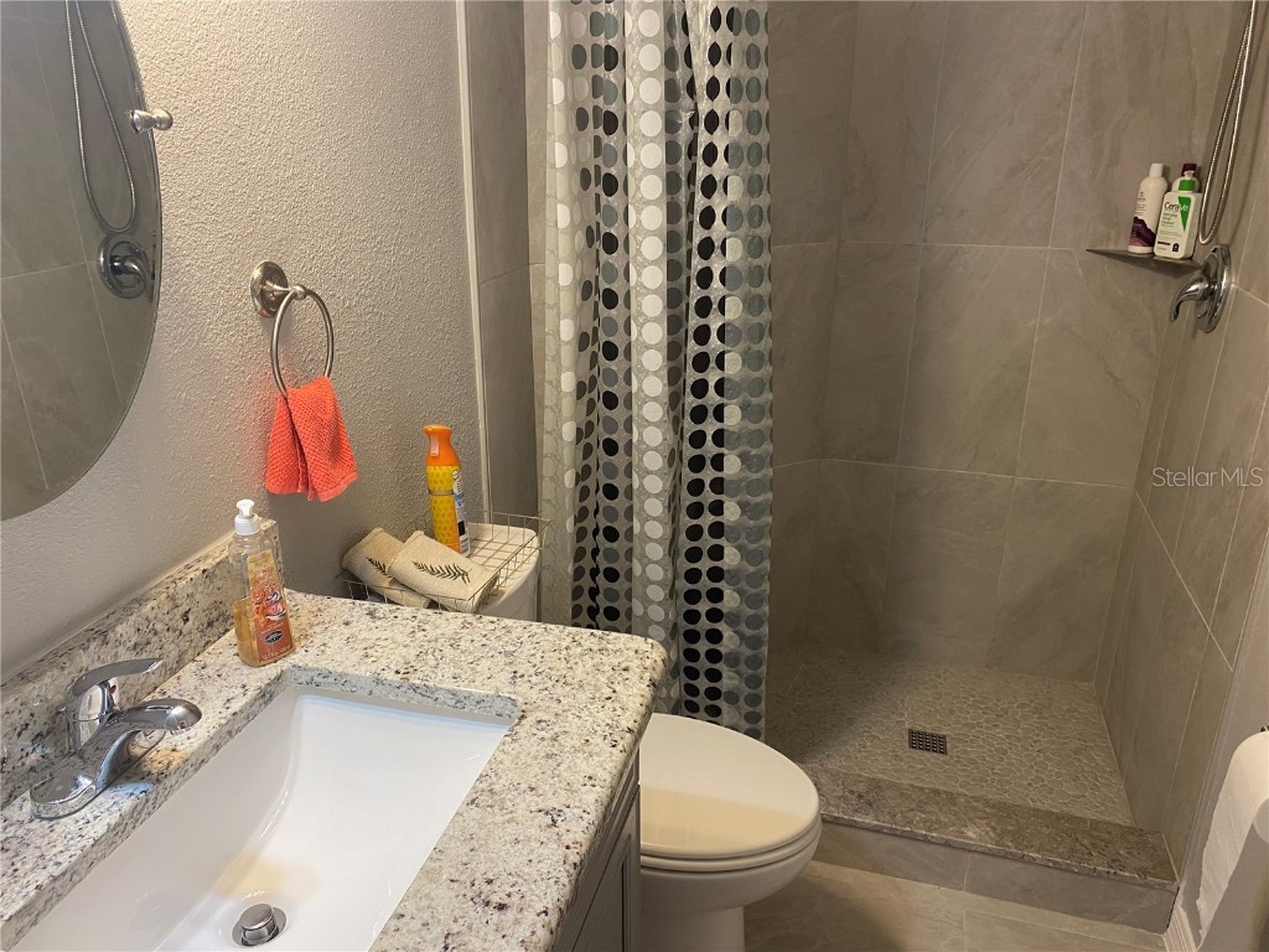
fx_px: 953
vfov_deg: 53.1
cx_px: 634
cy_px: 476
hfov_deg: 67.3
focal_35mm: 26
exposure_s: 1/60
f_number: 1.8
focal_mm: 4.25
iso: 100
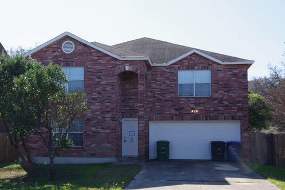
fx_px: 396
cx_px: 120
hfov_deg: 39.5
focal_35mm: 50
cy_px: 111
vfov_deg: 27.0
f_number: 8
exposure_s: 1/200
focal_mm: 28
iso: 200
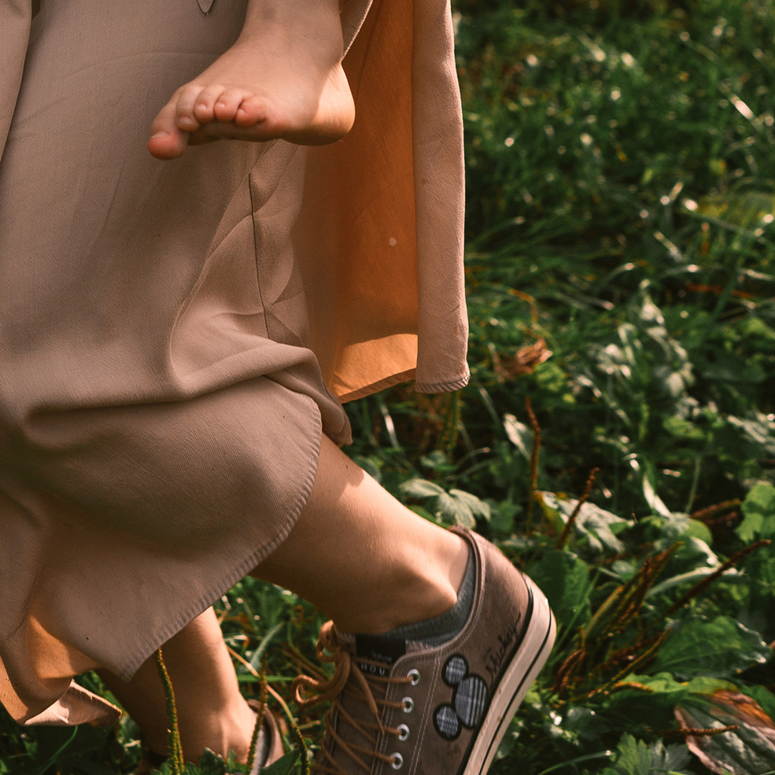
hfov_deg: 14.9
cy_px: -480
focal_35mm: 116
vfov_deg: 13.9
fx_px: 2938
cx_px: 81
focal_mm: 35
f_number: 2.8
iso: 100
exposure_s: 1/1000
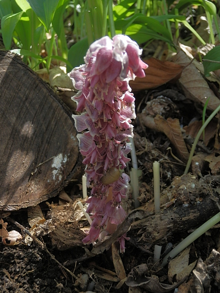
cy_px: 146
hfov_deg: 38.7
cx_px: 110
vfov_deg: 50.1
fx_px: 314
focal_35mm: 37
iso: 250
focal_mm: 6.7
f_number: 3.9
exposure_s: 1/320
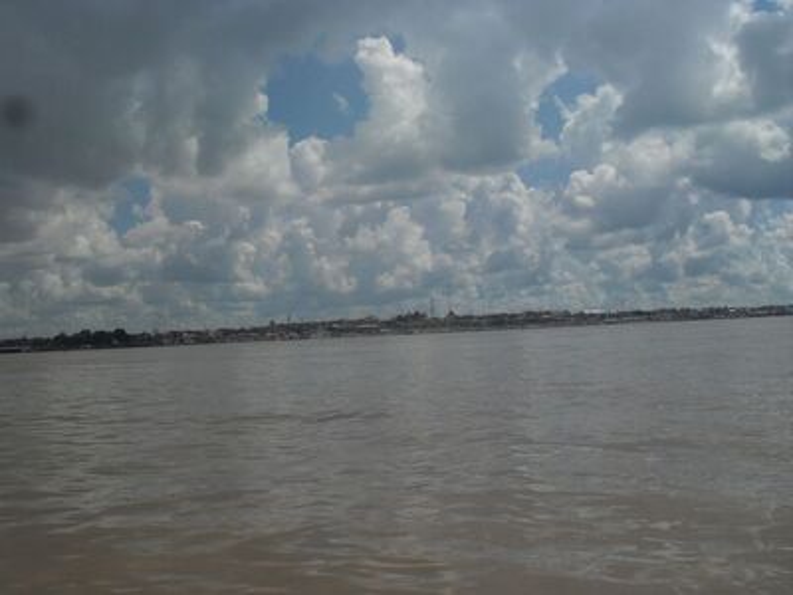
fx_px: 871
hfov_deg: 49.0
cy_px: 298
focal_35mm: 38
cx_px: 396
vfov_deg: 37.7
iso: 80
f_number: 8.3
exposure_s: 1/750
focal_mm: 6.3
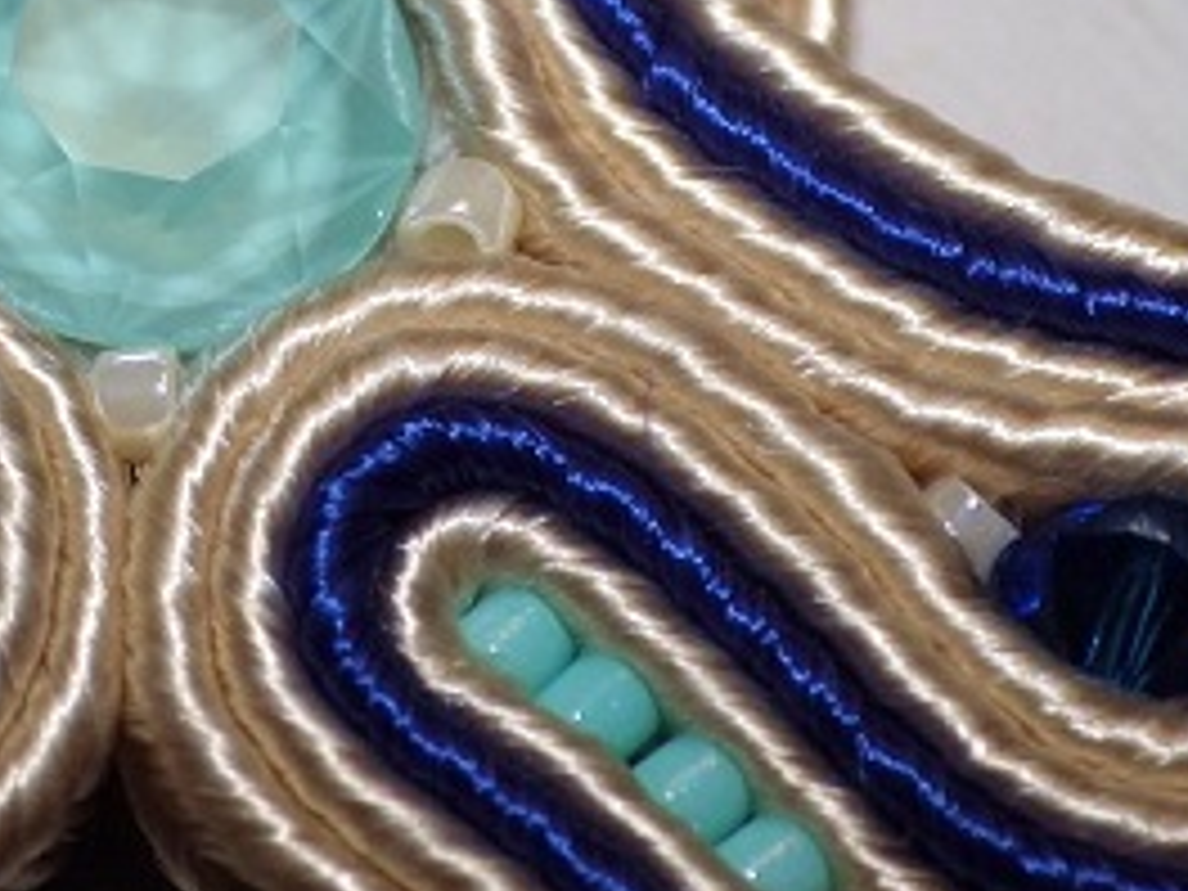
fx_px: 8031
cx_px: 148
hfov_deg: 8.4
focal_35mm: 234
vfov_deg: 6.3
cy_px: -50
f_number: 14.4
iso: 100
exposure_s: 1/80
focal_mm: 18.4
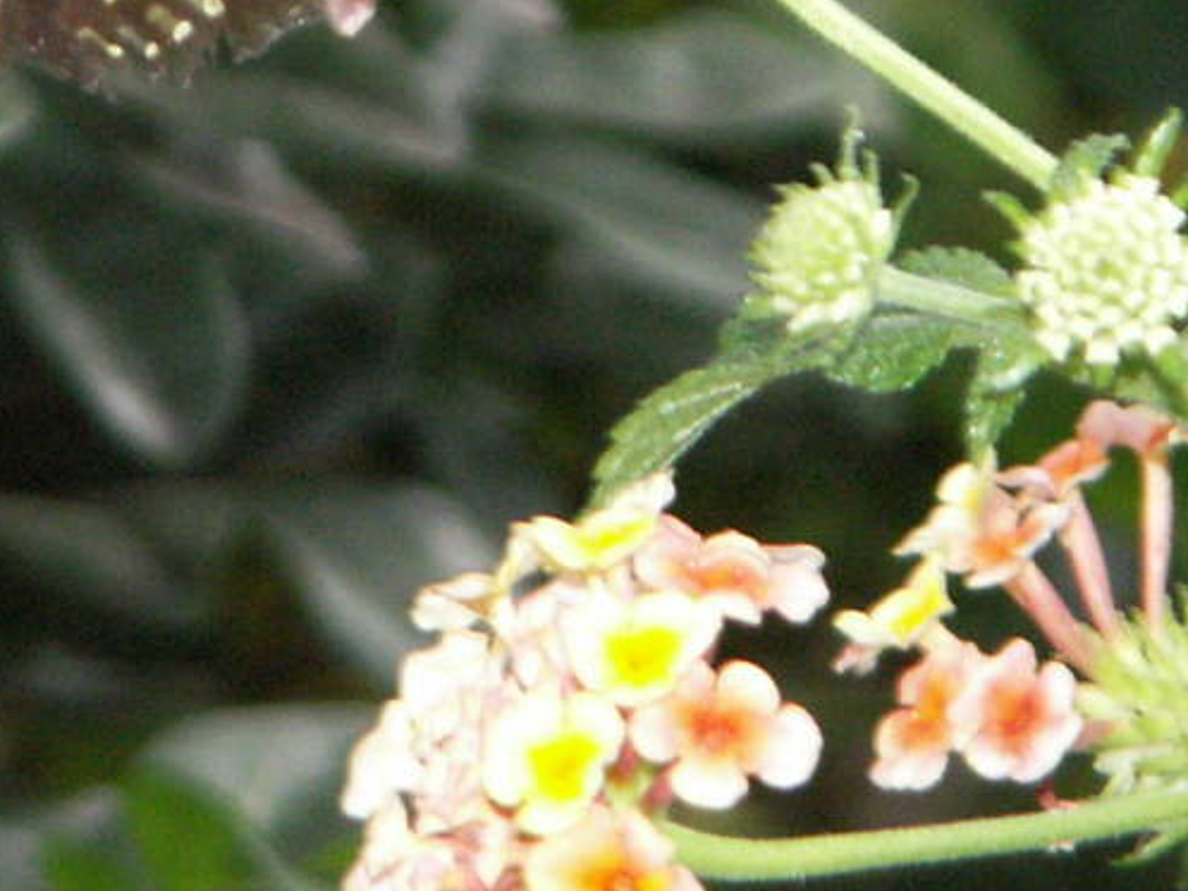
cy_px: -294
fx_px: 19223
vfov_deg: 2.7
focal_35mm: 560
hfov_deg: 3.5
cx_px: 347
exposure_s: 1/40
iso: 160
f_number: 4
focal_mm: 28.44
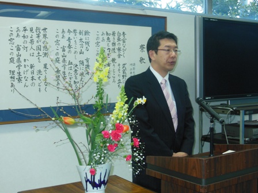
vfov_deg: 28.0
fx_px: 388
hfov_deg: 36.8
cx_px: 129
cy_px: 96
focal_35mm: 52
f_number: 4.7
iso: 400
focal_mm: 9.3
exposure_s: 1/60
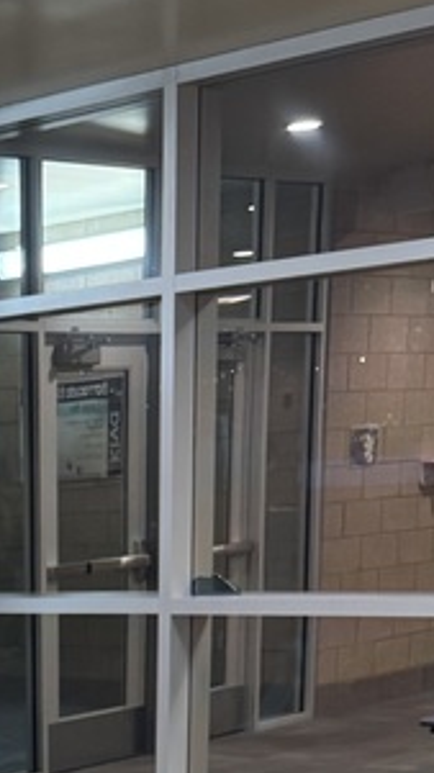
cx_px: -167
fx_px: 1823
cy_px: 1258
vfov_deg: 19.7
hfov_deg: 13.0
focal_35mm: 89
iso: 250
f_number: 1.78
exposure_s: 1/60
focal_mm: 6.76
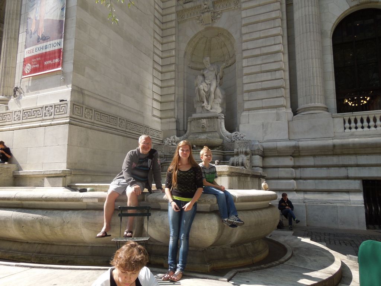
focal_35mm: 25
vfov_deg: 54.9
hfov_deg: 69.4
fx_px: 275
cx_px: 190
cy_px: 143
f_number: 3.3
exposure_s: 1/500
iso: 100
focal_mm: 4.5
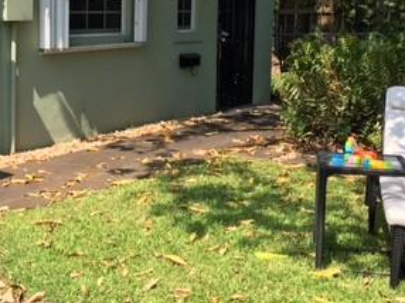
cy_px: 108
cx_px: 89
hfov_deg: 29.3
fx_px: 760
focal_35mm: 65
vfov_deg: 22.5
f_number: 2.2
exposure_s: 1/718
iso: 25
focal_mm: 4.15
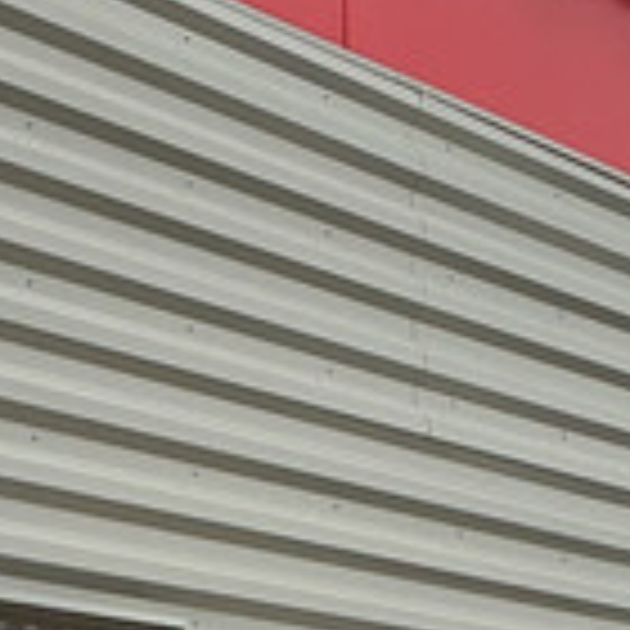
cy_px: 729
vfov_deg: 9.2
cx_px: 50
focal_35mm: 187
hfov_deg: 9.3
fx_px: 3850
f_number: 1.8
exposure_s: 1/627
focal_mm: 3
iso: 25
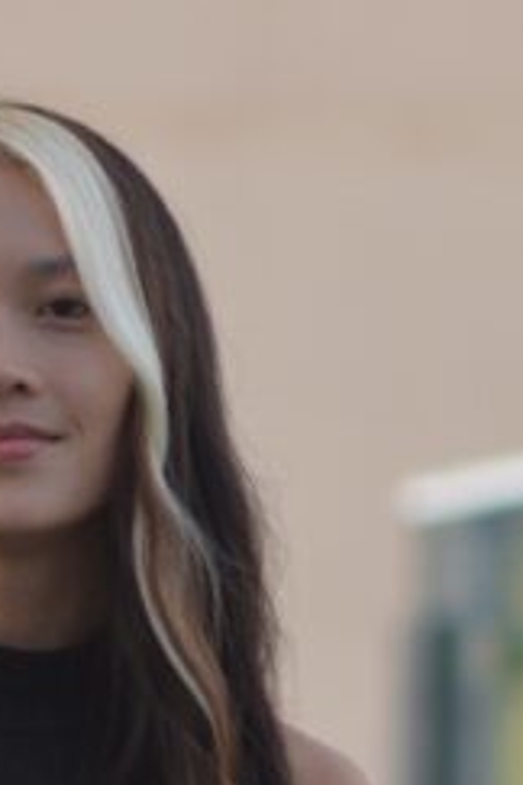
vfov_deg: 3.4
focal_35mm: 604
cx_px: 81
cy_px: 901
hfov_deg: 2.3
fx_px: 13169
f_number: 2.8
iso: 400
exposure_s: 1/125
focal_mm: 85
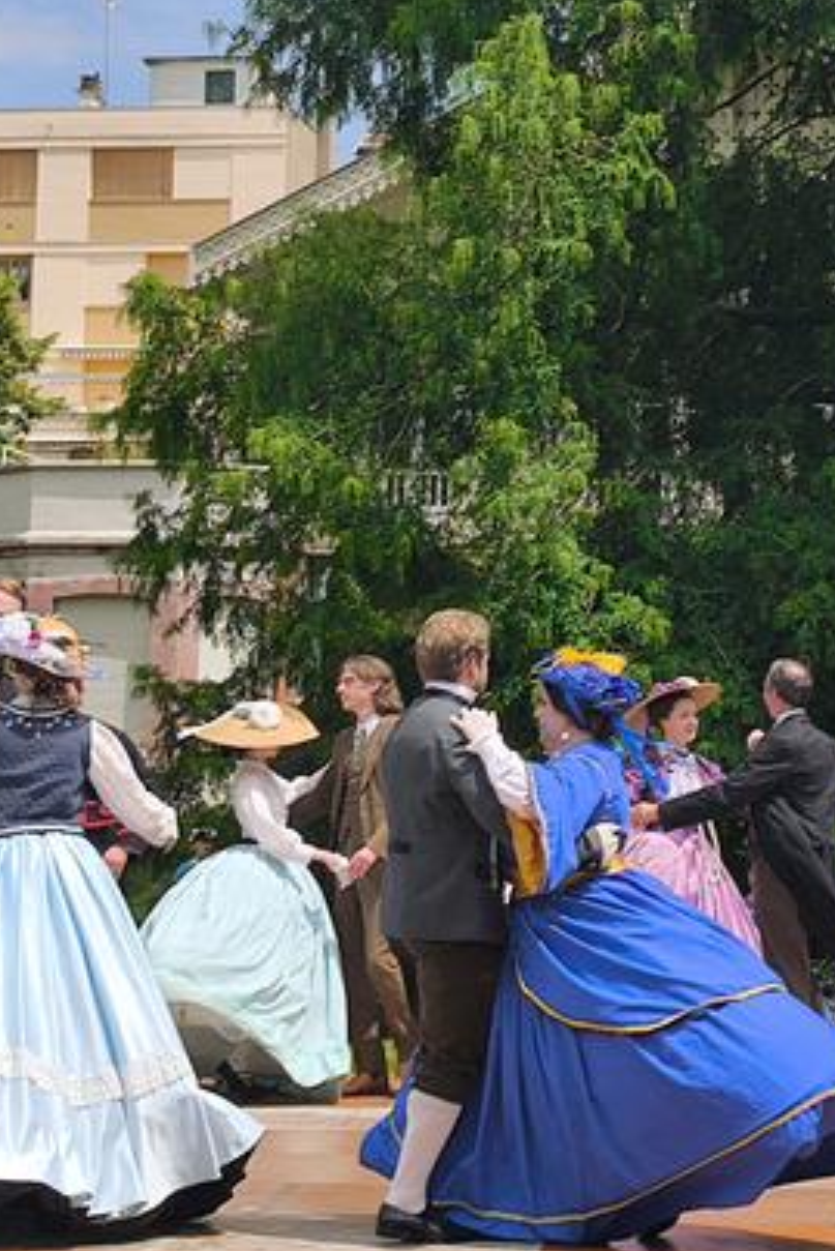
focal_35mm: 95
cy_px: 369
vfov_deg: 21.3
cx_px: 624
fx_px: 3302
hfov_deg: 14.4
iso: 50
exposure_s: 1/3805
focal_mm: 6.57
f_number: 1.6
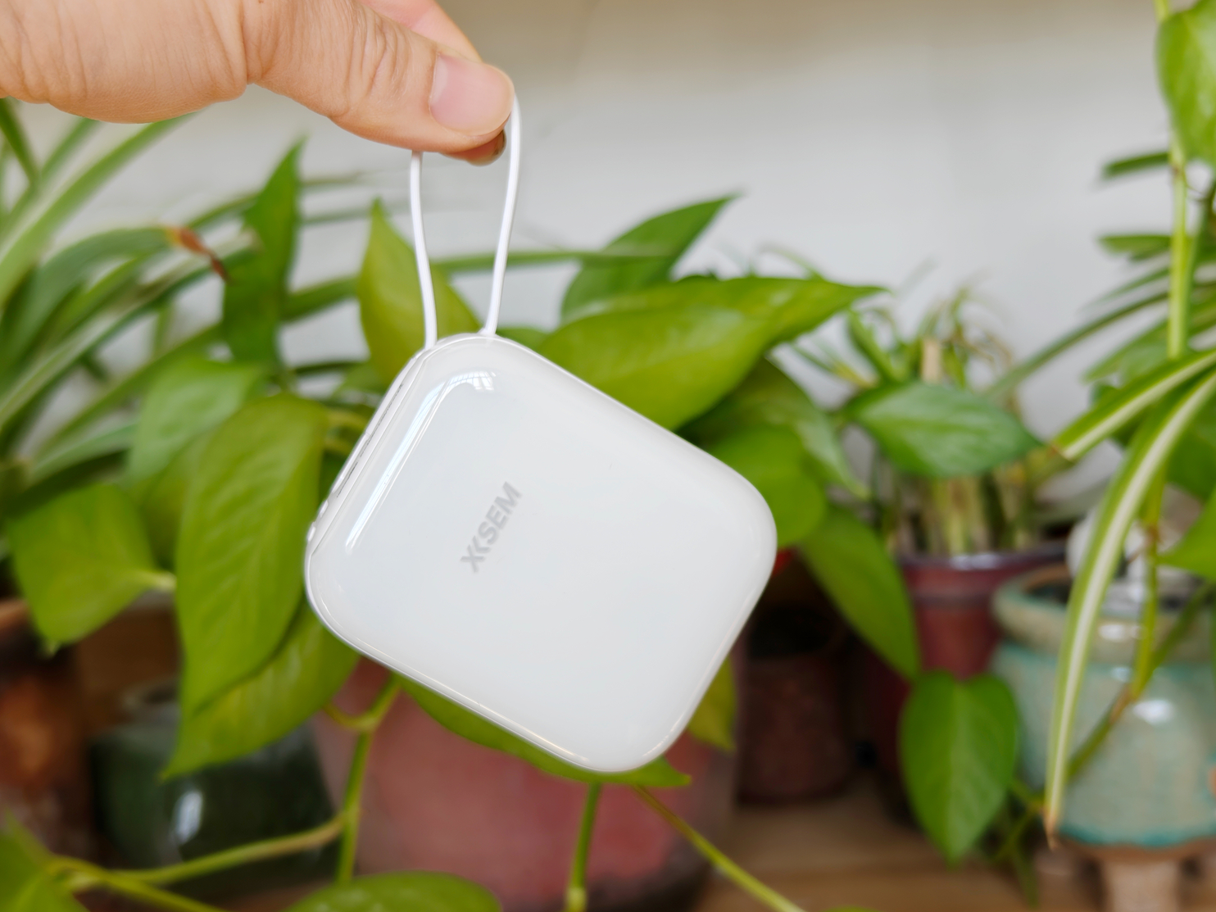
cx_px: 608
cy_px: 456
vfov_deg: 30.9
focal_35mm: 47
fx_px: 1651
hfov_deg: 40.4
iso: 125
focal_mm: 8.67
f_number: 1.8
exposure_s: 1/200
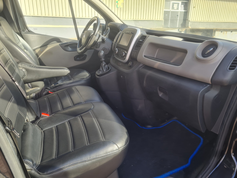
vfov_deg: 53.1
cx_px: 118
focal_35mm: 26
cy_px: 89
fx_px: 178
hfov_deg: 67.3
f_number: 1.8
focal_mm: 5.4
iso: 50
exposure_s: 1/258
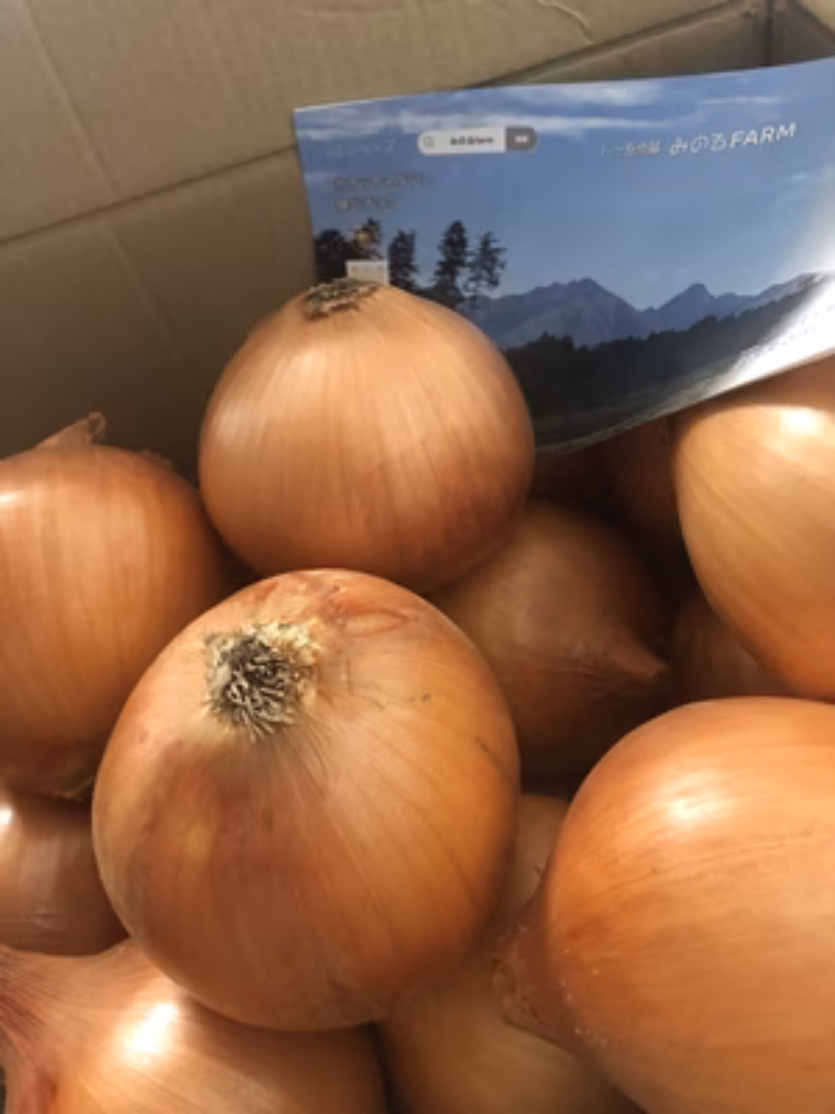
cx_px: 418
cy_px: 557
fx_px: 901
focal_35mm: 28
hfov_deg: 49.7
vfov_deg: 63.4
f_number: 1.8
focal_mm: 3.99
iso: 100
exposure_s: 1/11
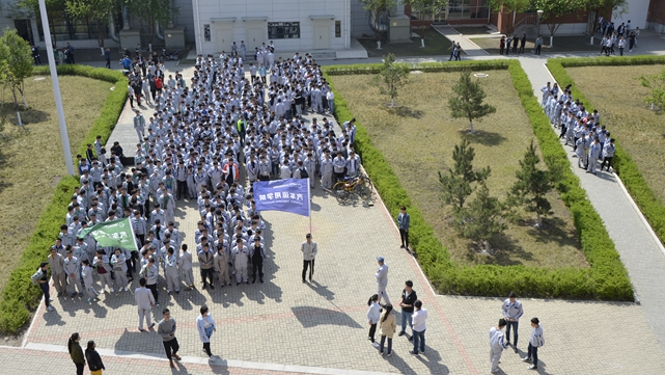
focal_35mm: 35
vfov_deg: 33.7
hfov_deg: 56.6
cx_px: 332
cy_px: 168
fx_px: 617
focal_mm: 22
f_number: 8
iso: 140
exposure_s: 1/250
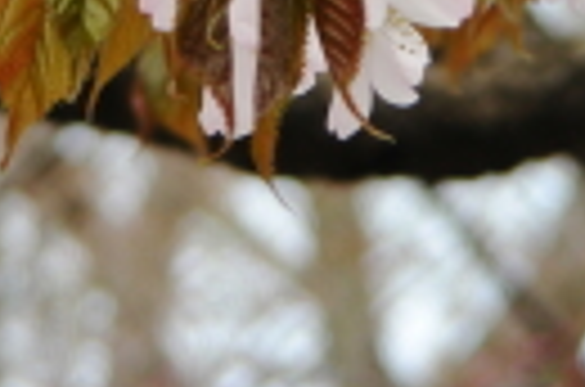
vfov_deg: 2.8
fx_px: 7830
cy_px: -166
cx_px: 158
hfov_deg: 4.3
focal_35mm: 483
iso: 50
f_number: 3.5
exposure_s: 1/102
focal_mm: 28.7
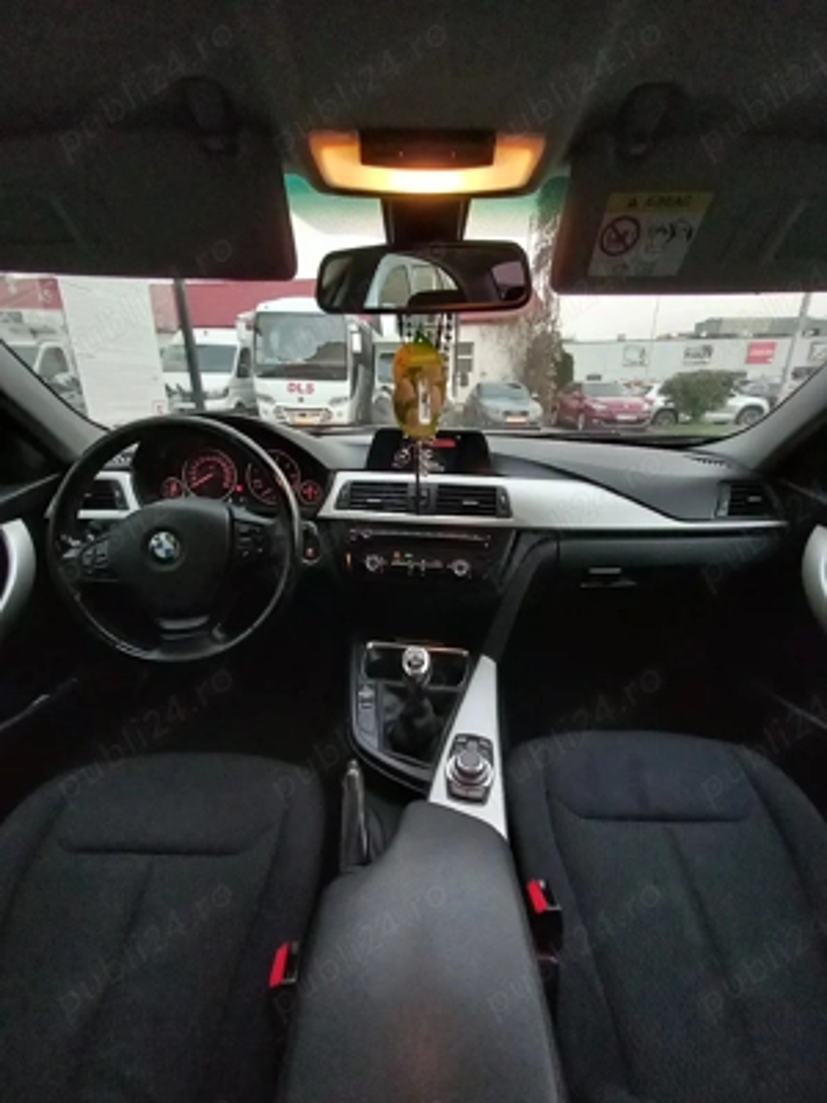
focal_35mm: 13
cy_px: 552
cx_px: 414
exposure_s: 1/33
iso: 250
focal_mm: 1.13
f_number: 2.2
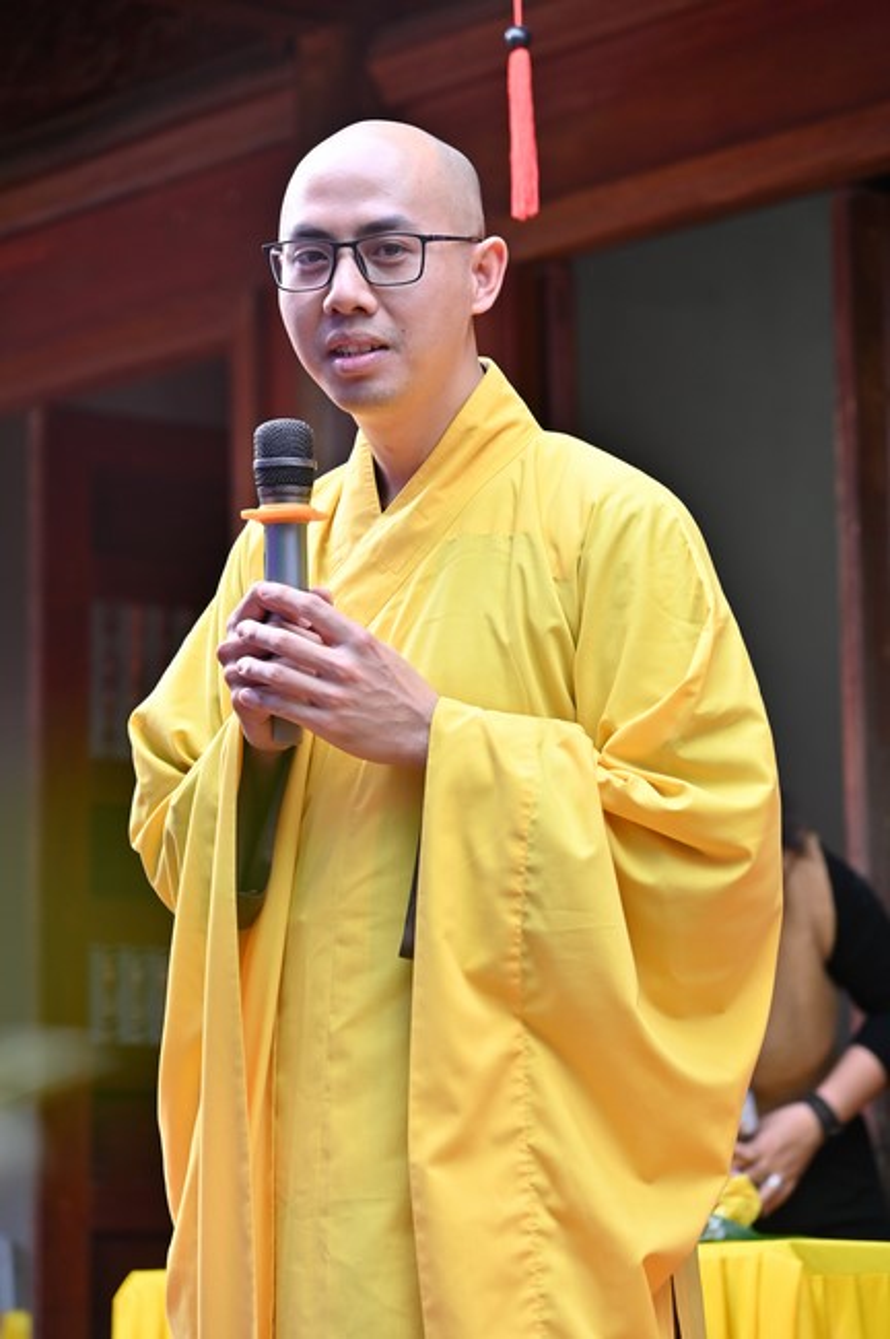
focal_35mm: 120
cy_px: 670
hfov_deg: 11.4
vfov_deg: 17.1
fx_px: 4459
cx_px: 445
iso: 320
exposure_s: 1/125
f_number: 5
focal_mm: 120
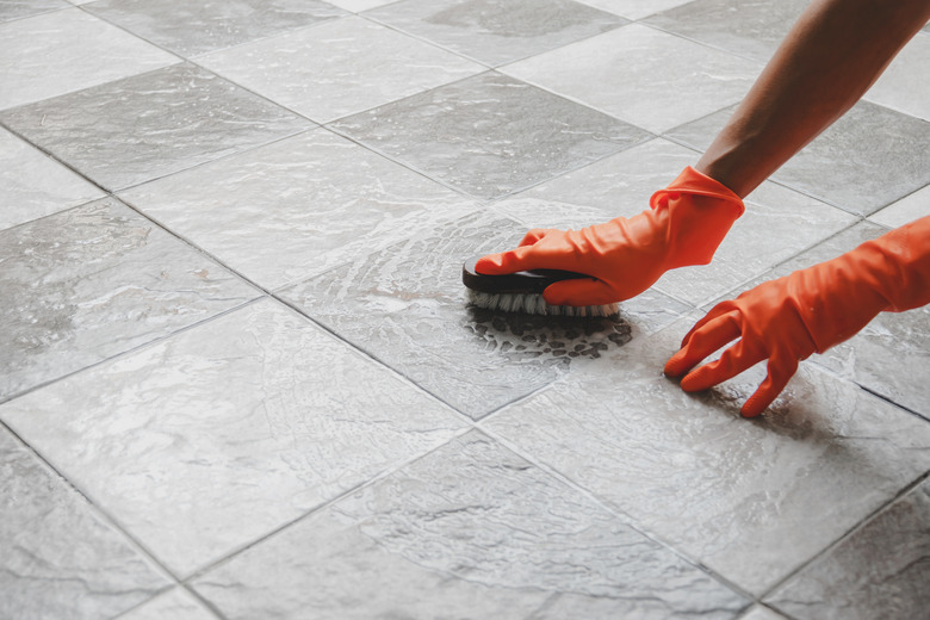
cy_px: 310
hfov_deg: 38.9
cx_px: 465
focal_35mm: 51
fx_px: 1317
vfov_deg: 26.5
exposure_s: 1/60
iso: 200
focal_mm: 34
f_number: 4.5
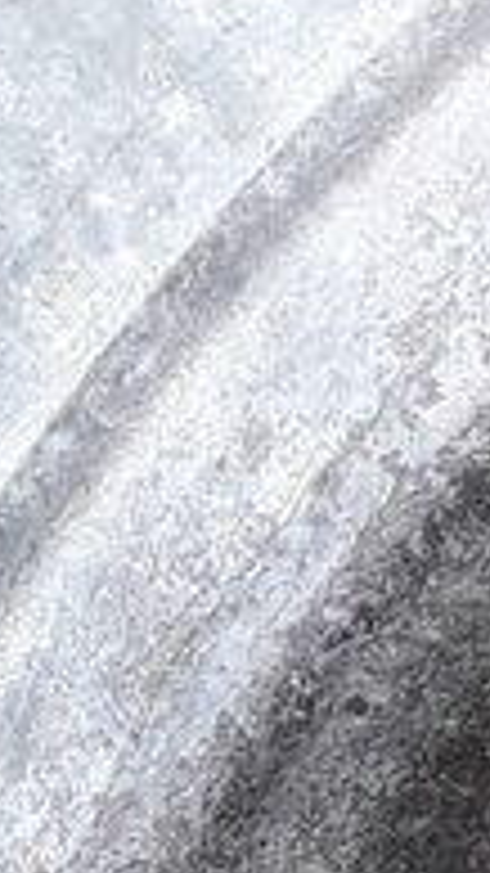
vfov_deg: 12.7
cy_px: 722
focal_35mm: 168
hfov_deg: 6.8
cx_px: 1151
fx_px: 3884
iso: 40
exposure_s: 1/200
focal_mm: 3.7
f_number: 1.9
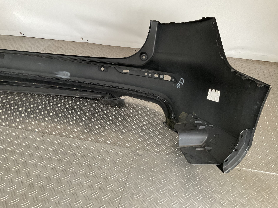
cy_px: 104
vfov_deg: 48.2
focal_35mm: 29
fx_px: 233
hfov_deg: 61.7
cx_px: 139
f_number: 1.8
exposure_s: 1/60
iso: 125
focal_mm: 3
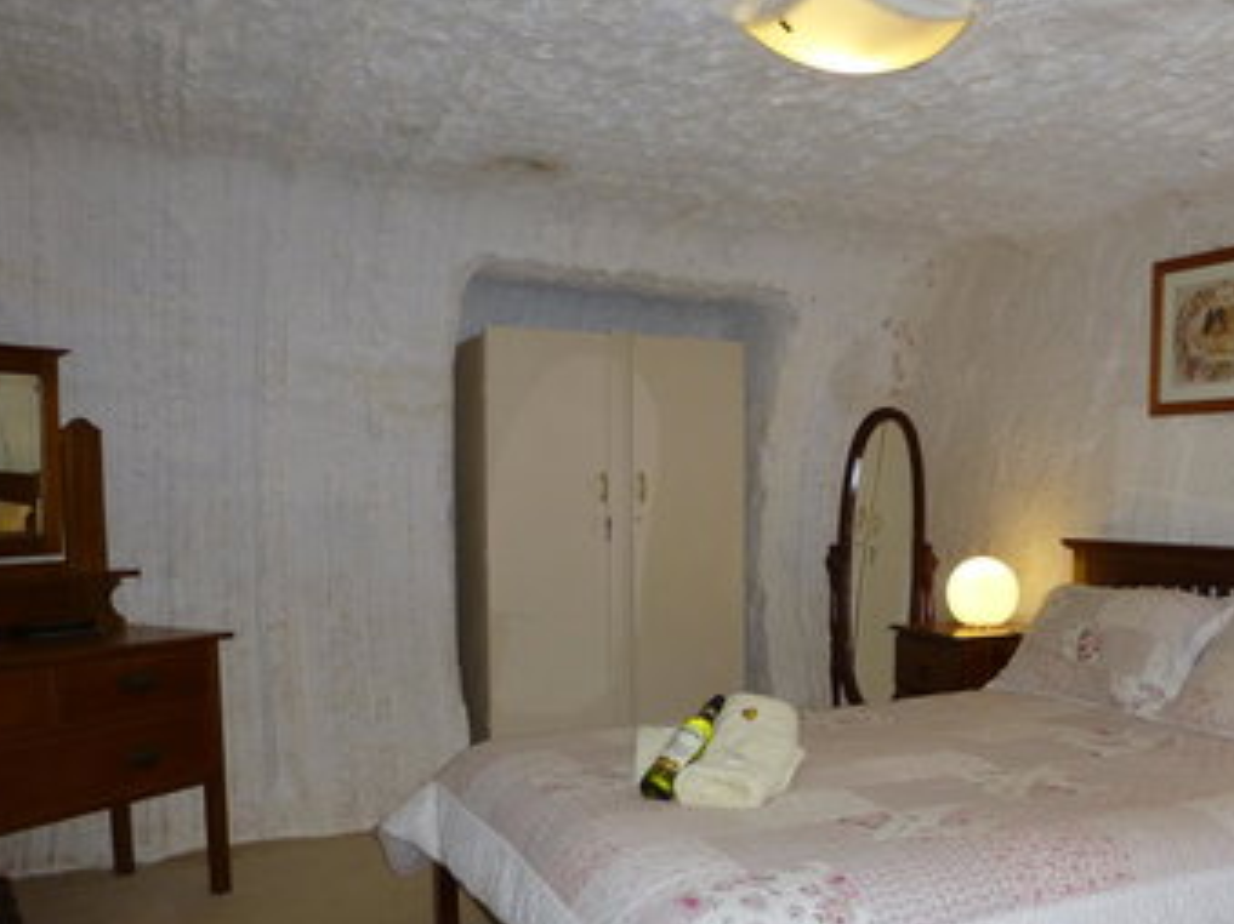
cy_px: 593
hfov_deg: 53.0
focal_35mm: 34
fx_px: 1212
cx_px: 815
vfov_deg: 41.4
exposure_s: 1/60
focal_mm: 4.3
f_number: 3.3
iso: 160
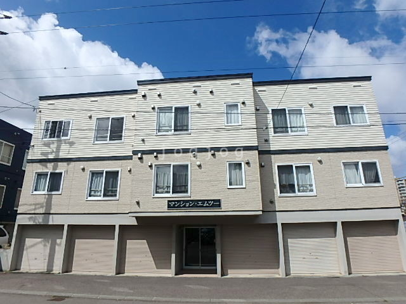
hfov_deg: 79.0
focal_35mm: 21
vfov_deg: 63.4
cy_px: 152
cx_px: 203
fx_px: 246
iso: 125
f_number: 6
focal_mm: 3.7
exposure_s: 1/1000
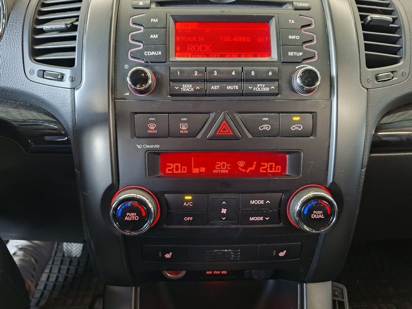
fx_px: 274
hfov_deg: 73.9
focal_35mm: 23
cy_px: 154
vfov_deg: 58.9
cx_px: 206
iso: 400
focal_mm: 5.54
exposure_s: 1/25
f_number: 1.8
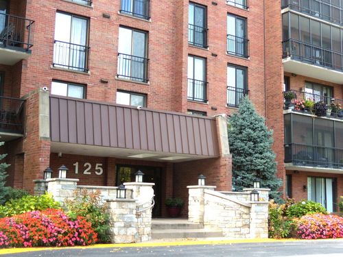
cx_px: 172
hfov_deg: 38.2
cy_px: 128
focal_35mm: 50
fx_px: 495
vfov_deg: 29.1
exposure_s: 1/125
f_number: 3.8
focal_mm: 8.8
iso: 80
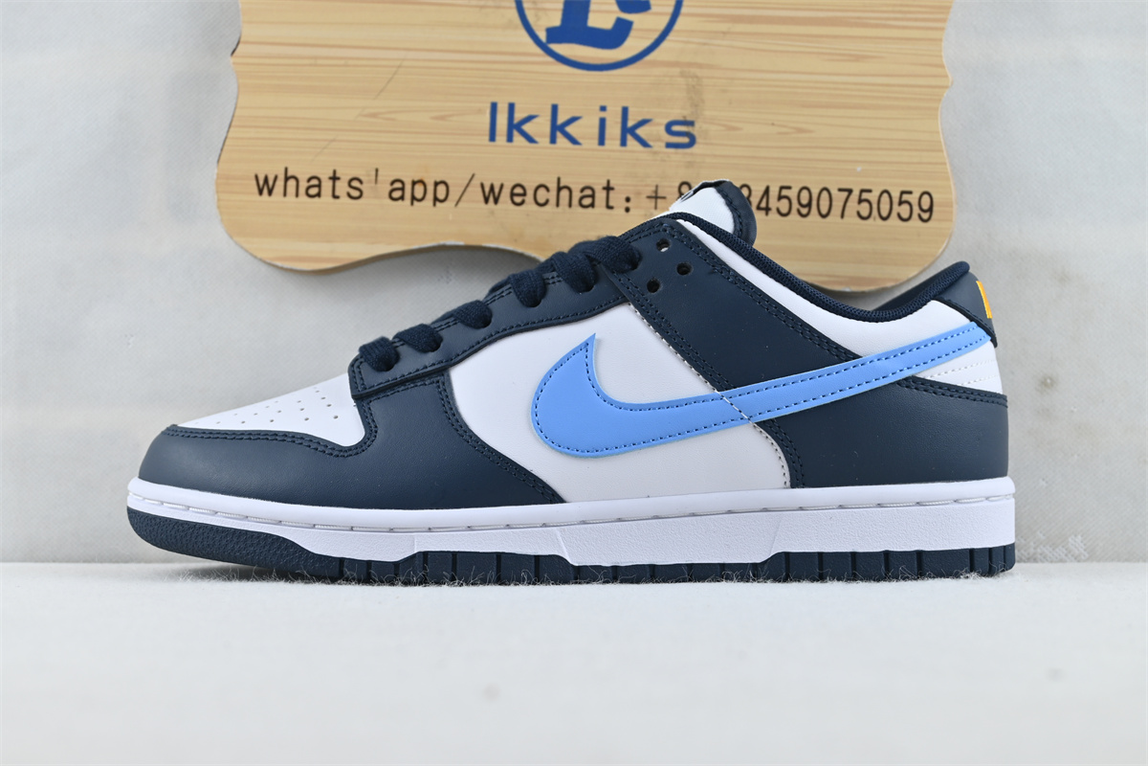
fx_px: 1578
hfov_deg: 40.0
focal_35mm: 50
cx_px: 574
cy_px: 383
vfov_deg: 27.3
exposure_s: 1/40
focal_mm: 33
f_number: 5
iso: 100
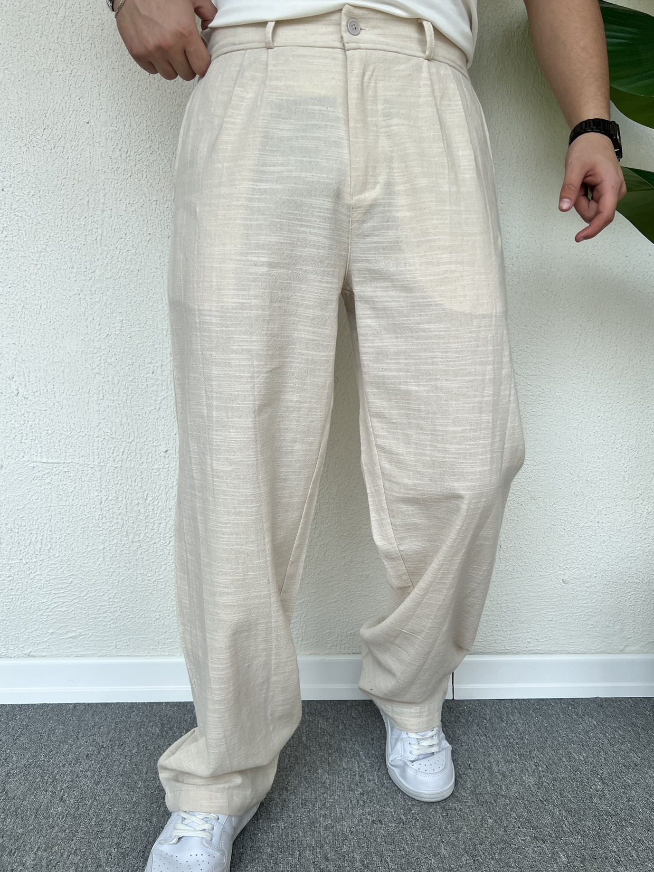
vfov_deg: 61.6
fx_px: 731
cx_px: 344
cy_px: 453
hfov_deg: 48.2
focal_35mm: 29
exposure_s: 1/1488
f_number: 1.5
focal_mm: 5.7
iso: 50
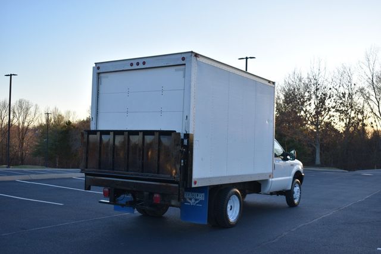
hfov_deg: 49.5
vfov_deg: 34.2
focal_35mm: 39
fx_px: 413
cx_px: 190
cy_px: 127
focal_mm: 26
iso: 250
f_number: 5.6
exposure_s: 1/250
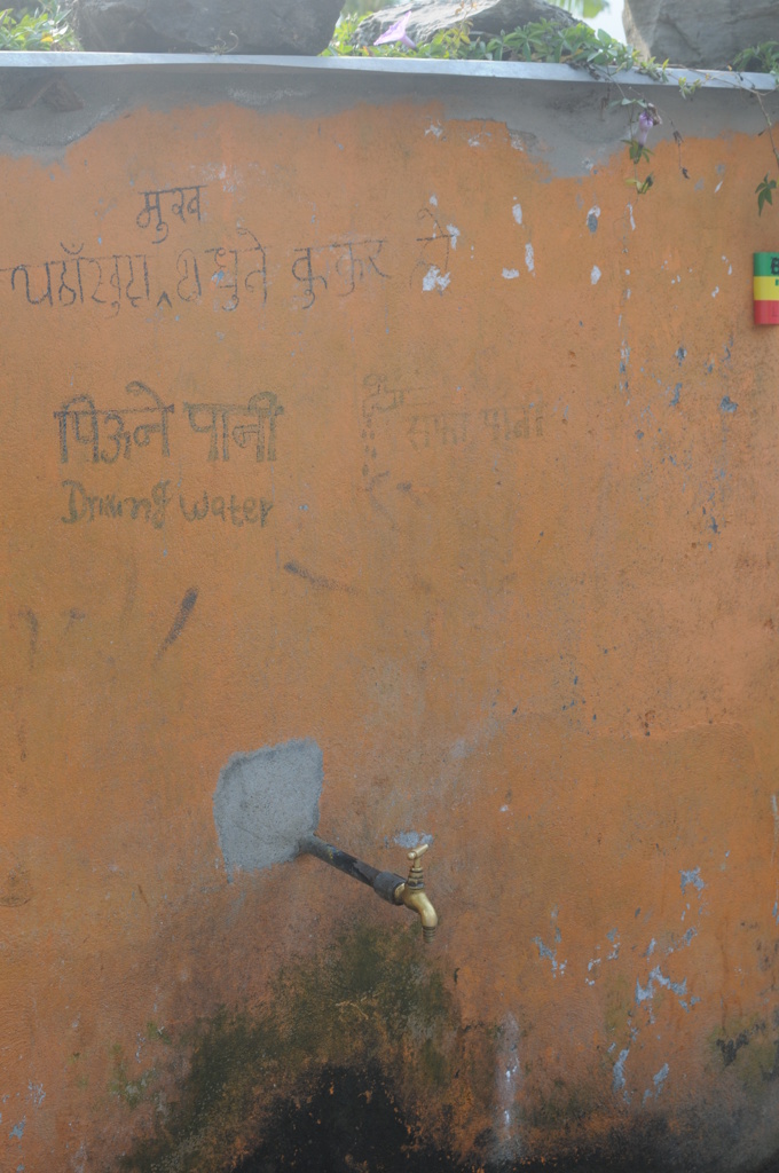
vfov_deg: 37.9
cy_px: 586
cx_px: 390
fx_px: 1709
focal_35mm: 52
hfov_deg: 25.7
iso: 200
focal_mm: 35
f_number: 6.3
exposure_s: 1/160
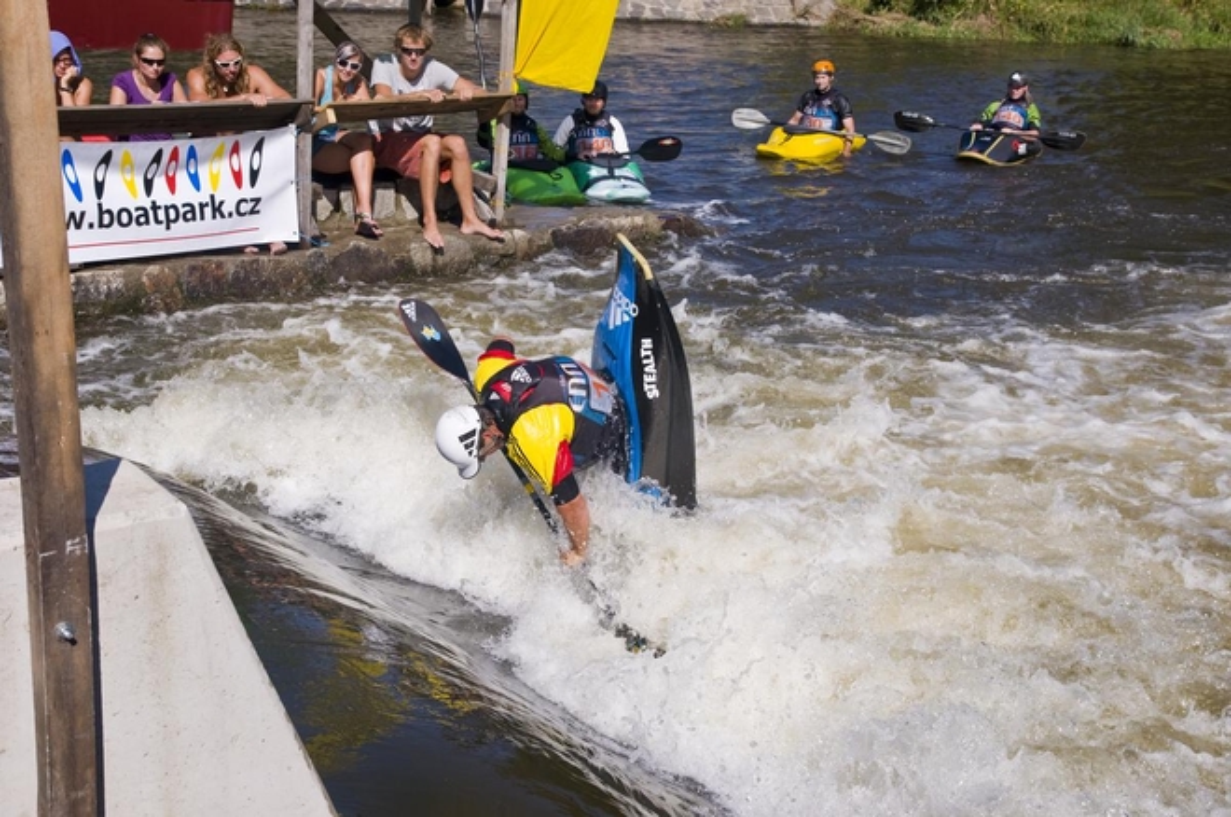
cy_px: 408
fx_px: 1741
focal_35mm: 51
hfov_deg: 38.9
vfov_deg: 26.4
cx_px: 616
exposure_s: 1/1000
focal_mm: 34
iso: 200
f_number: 7.1
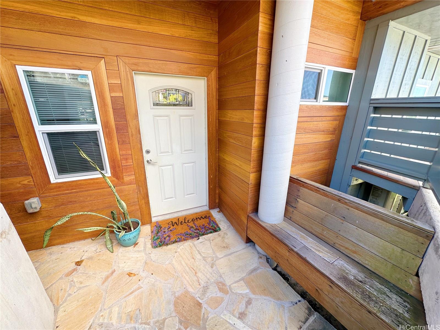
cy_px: 165
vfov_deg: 85.7
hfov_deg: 102.1
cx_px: 220
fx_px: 178
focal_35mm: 14
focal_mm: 2.22
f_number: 2.2
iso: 40
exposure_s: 1/133
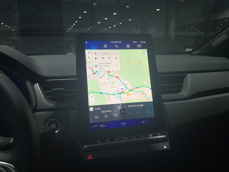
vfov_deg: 53.1
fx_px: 172
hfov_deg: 67.3
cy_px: 86
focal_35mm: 26
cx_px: 114
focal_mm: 4.25
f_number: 1.8
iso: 25
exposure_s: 1/154
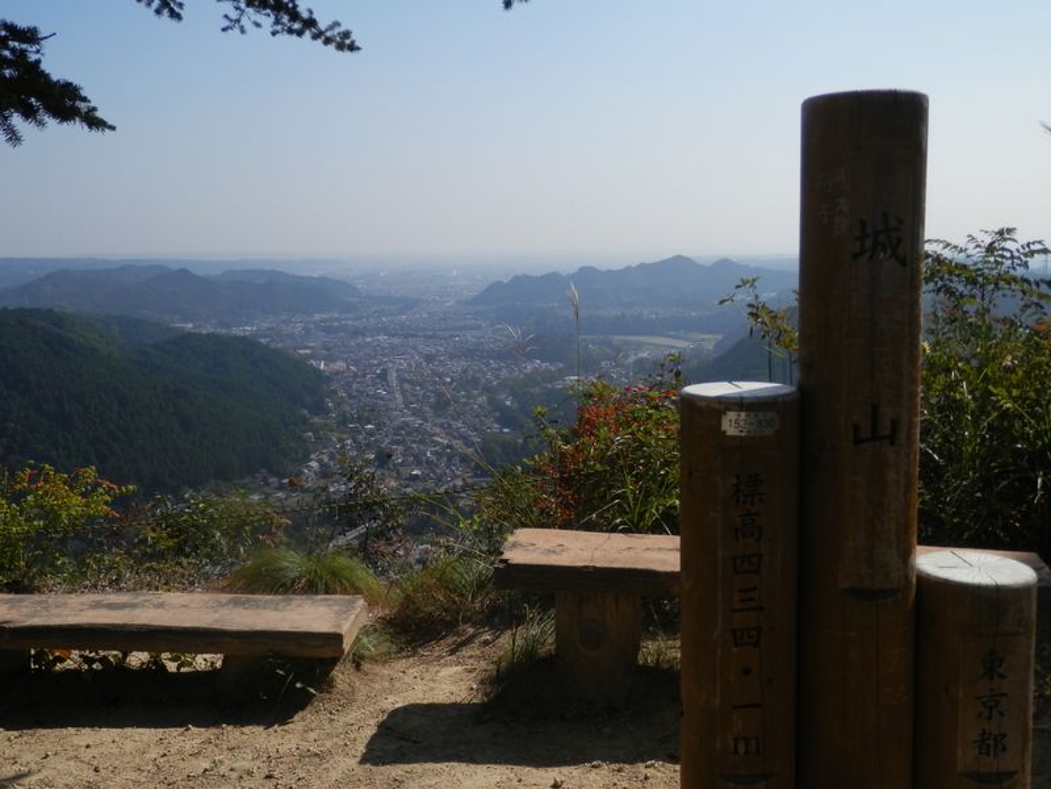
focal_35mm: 33
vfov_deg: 42.9
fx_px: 1002
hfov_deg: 55.4
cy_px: 394
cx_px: 526
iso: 80
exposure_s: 1/200
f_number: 9.7
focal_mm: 6
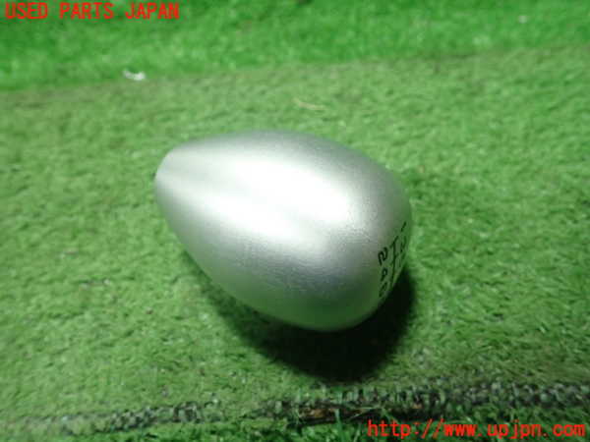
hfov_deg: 60.0
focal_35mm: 30
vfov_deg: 46.8
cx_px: 295
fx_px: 511
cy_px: 221
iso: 500
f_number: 2.3
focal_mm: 5.5
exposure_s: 1/125
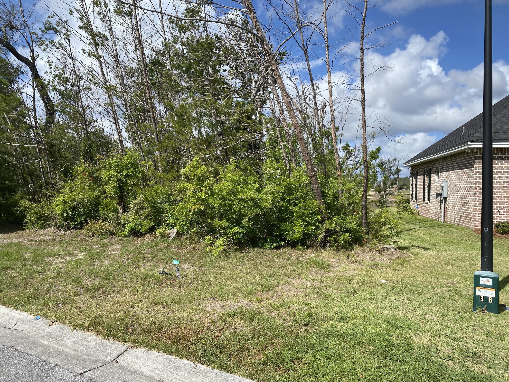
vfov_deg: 53.1
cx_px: 254
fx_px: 382
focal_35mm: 26
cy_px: 191
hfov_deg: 67.3
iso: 32
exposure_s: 1/3049
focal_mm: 4.25
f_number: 1.8
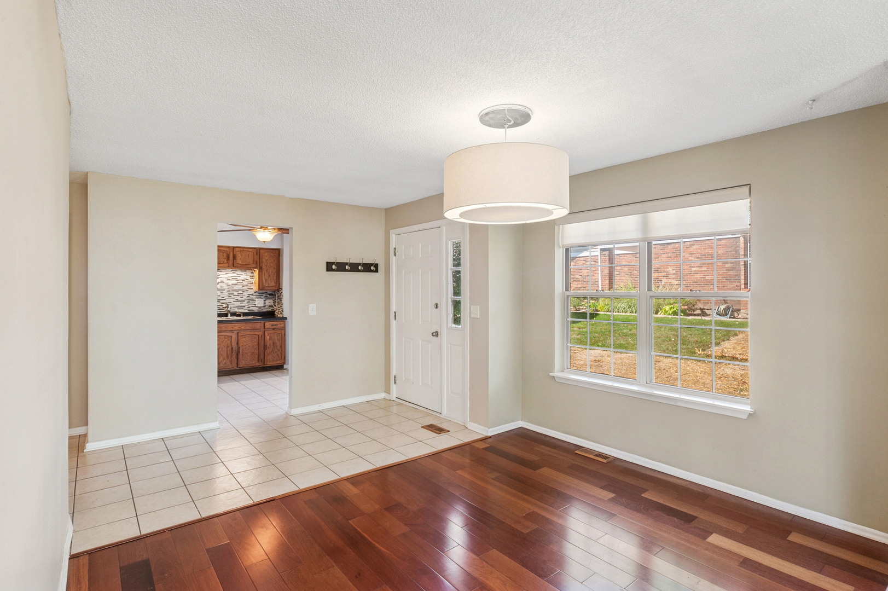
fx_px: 444
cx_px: 444
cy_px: 296
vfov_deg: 67.3
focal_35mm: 18
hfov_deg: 90.0
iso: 320
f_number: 8
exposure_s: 1/30
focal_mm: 18
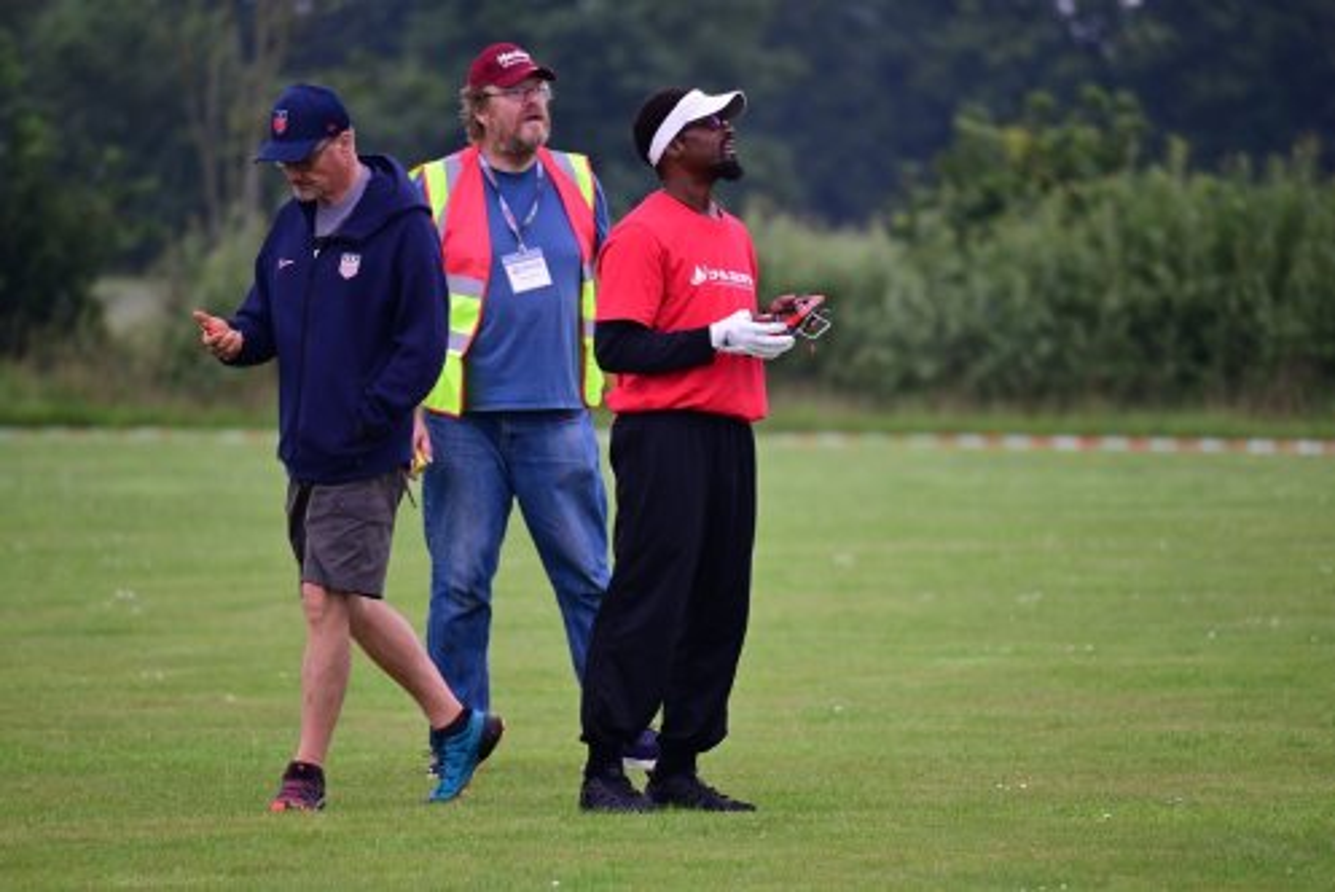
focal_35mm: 400
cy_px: 446
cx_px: 668
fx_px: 14841
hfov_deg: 5.2
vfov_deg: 3.4
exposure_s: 1/1000
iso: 1600
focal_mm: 400
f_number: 6.3
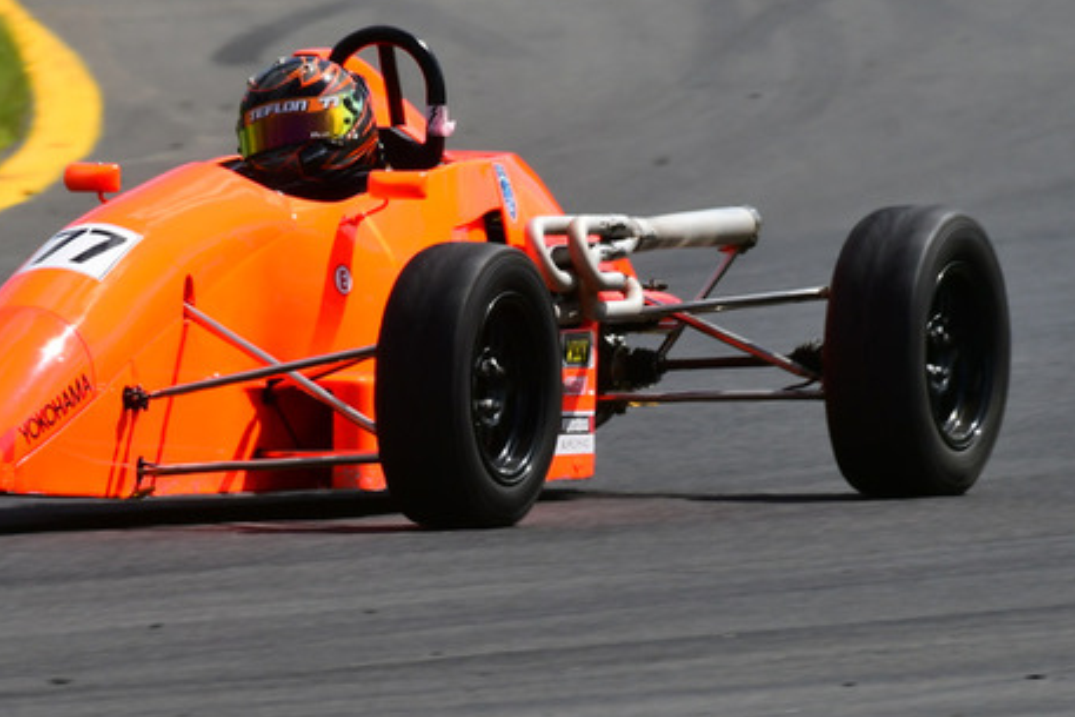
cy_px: 388
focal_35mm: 1313
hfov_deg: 1.6
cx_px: 372
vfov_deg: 1.0
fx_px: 39218
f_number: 11
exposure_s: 1/640
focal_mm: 500
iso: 320
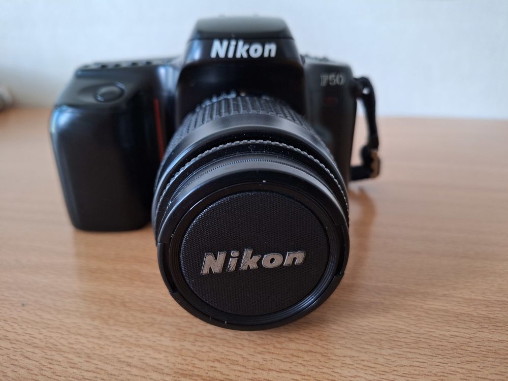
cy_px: 190
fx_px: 338
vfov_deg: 58.9
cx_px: 254
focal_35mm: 23
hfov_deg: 73.9
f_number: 1.8
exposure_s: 1/25
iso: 320
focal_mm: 5.54
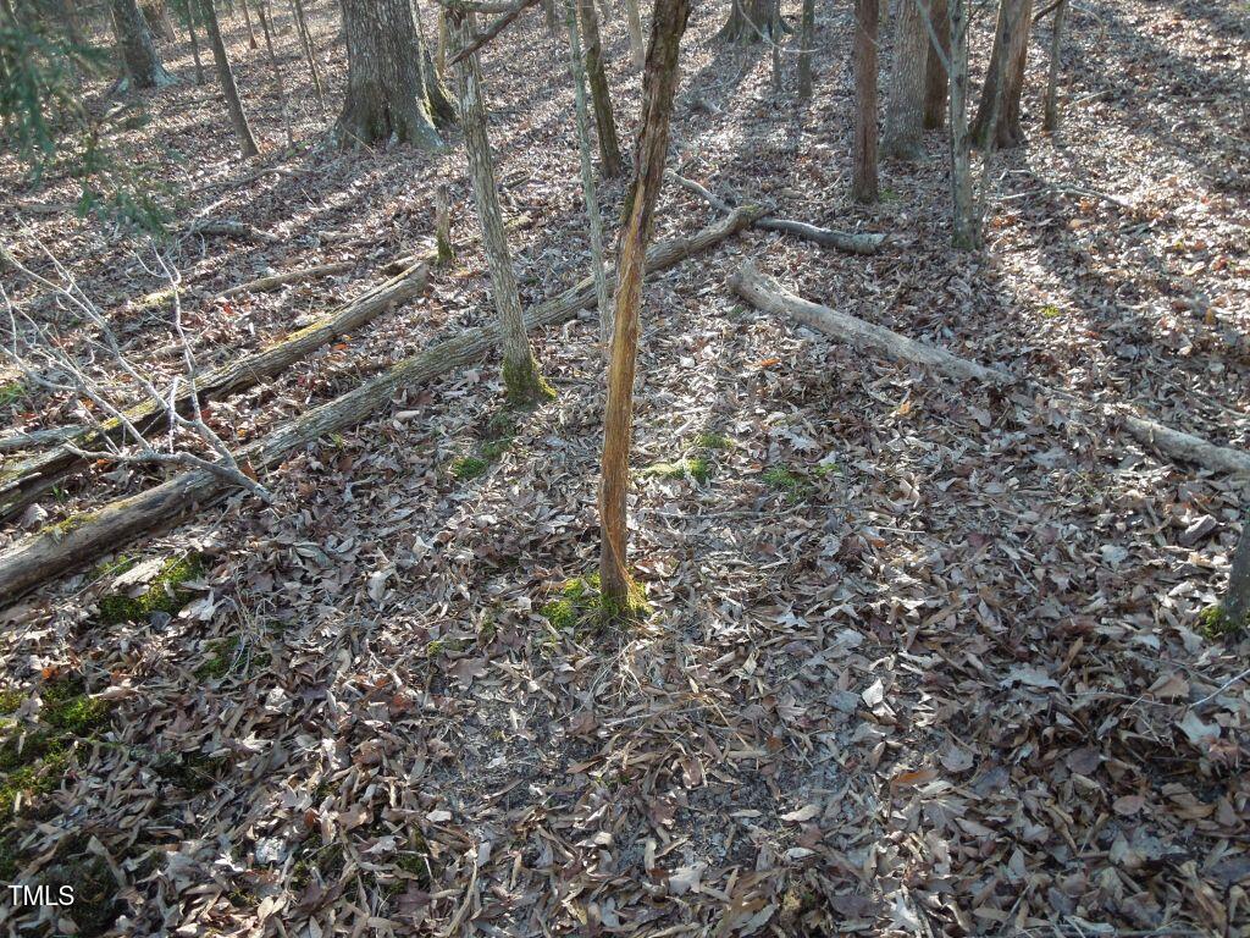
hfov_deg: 69.4
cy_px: 469
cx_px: 625
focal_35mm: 25
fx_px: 903
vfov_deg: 54.9
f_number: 3.3
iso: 100
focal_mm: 4.5
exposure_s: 1/40
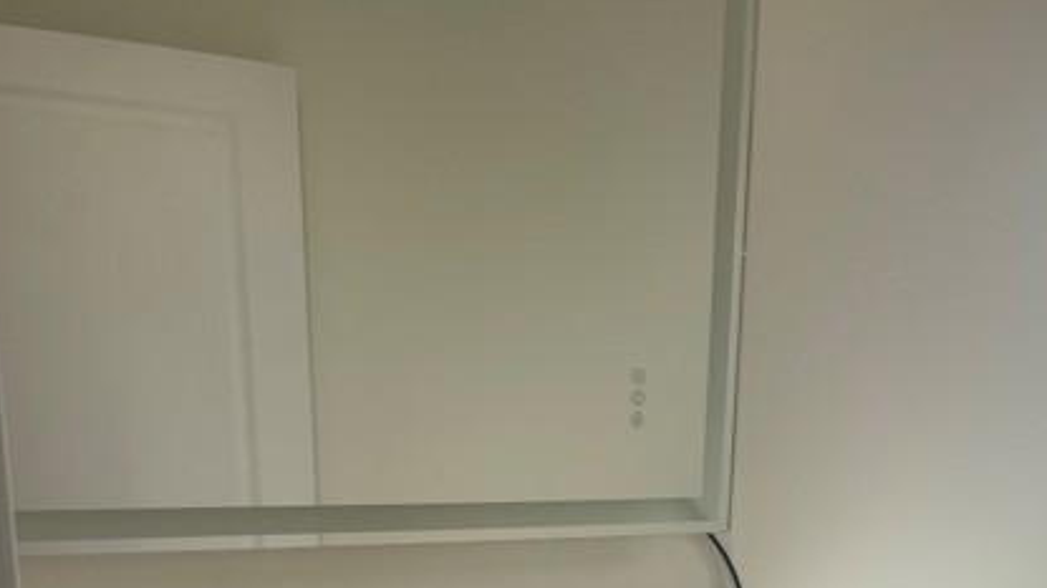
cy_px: 717
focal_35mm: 42
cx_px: 525
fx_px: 1165
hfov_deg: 48.4
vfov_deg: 25.3
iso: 32
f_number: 1.6
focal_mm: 5.1
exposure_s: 1/272
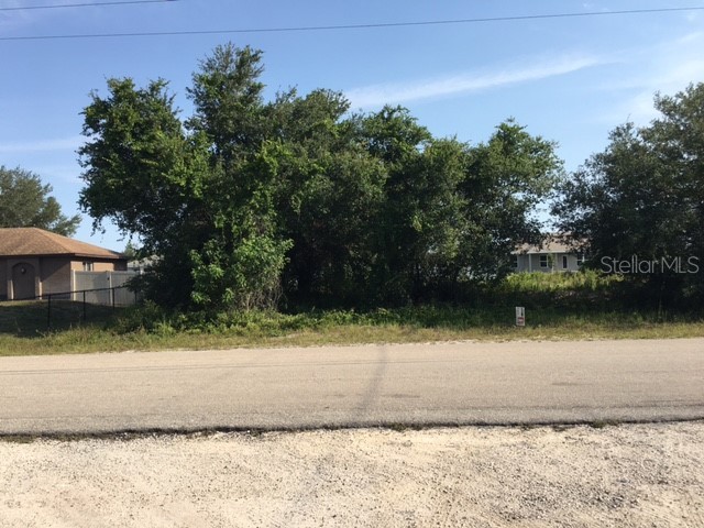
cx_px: 352
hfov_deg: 61.7
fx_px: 590
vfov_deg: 48.2
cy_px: 264
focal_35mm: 29
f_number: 2.2
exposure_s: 1/1221
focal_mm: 4.15
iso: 25
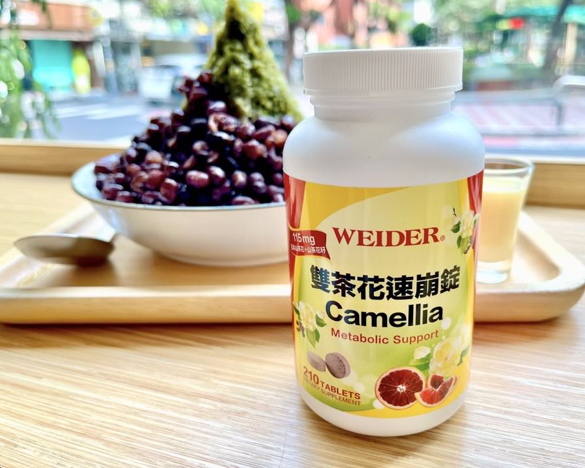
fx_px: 485
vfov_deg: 51.5
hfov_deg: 62.2
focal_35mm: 28
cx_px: 304
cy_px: 227
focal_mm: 5.1
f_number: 1.6
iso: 40
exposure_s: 1/226
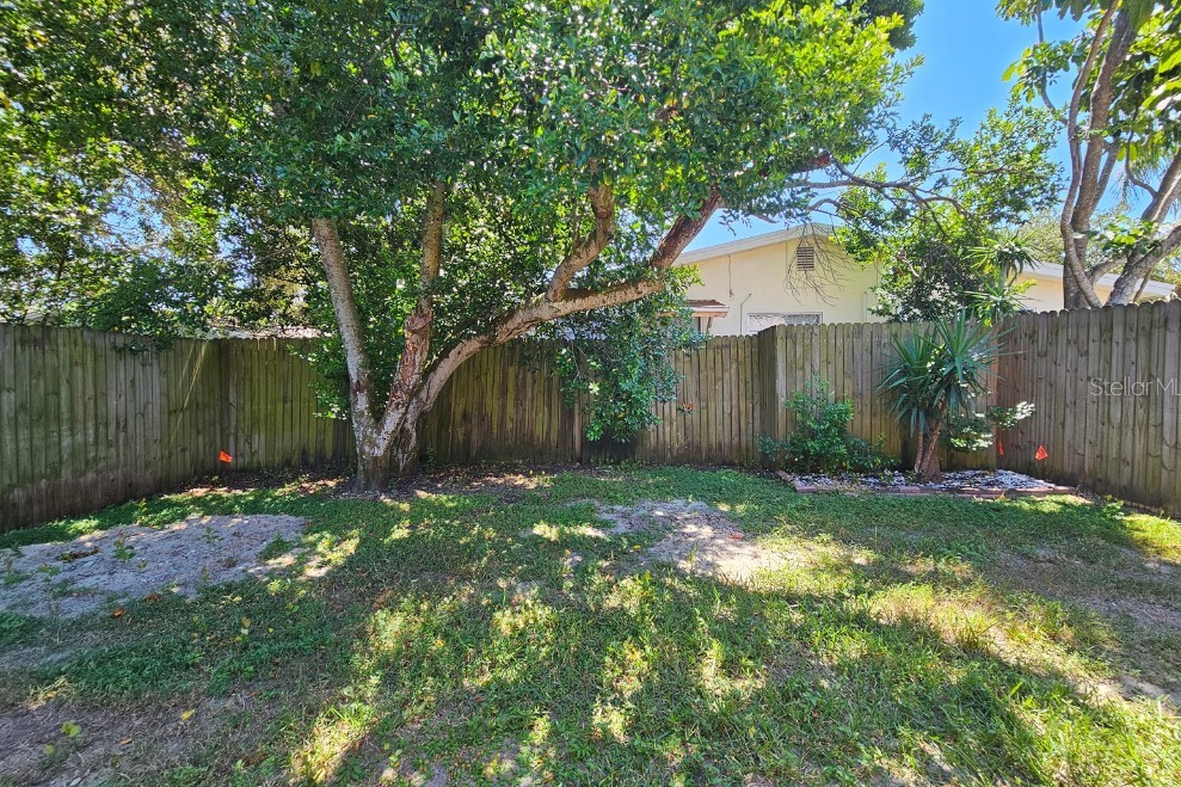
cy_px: 386
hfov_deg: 104.3
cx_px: 591
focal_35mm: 14
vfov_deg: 81.2
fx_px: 459
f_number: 2.2
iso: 50
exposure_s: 1/256
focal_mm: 2.2
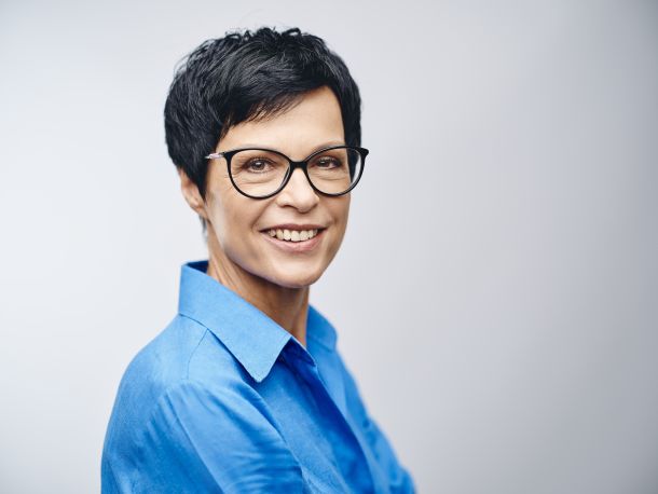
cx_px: 329
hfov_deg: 30.7
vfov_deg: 23.3
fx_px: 1198
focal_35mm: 63
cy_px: 247
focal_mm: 80
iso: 100
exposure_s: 1/125
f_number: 2.2
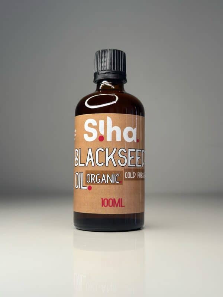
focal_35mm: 48
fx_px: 412
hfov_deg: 30.3
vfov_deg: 39.7
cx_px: 112
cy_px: 148
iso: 100
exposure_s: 1/171
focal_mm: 6.86
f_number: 1.78
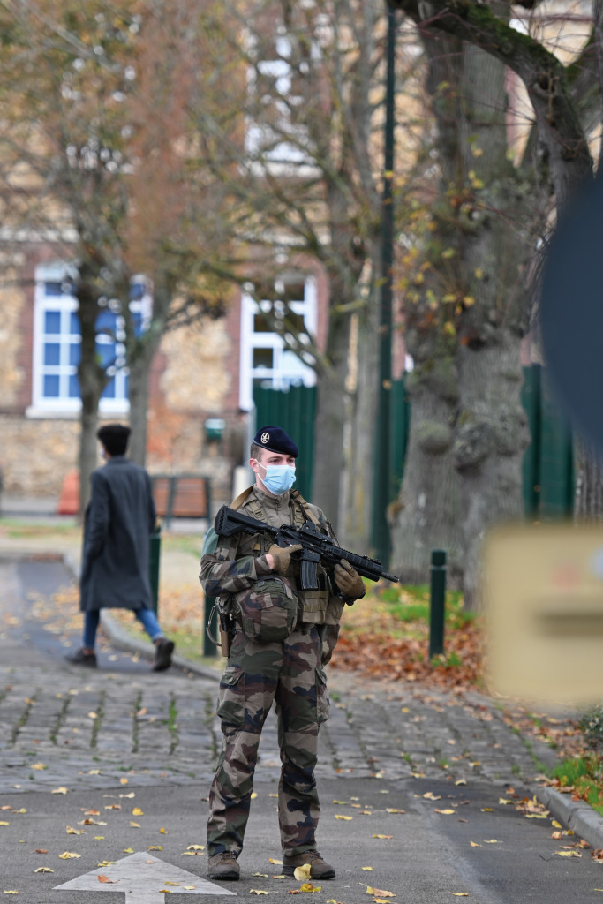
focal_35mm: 225
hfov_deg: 6.1
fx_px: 5651
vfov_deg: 9.1
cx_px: 302
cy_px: 452
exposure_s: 1/320
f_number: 2.8
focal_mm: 150
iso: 125
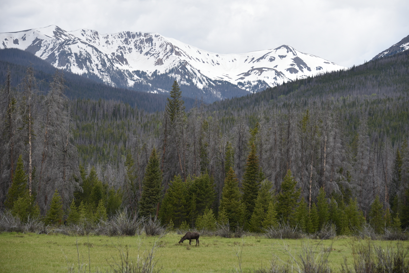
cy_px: 136
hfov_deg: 16.4
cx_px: 204
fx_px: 1420
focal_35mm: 125
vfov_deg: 11.0
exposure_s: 1/250
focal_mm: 125
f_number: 6.3
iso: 100
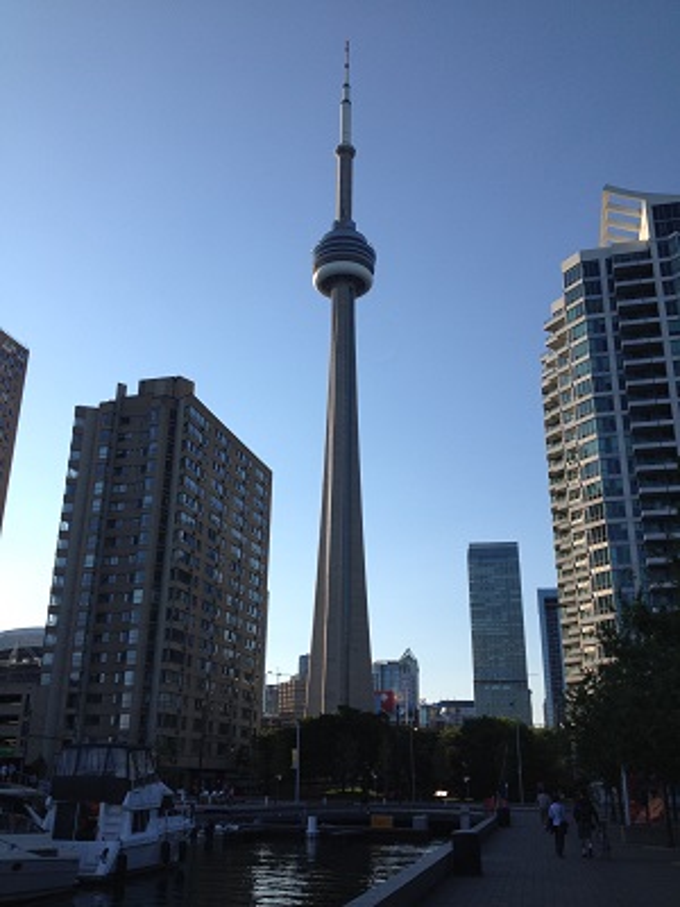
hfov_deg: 40.7
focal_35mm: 35
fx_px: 917
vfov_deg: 52.6
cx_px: 340
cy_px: 454
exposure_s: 1/1577
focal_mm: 4.28
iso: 50
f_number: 2.4
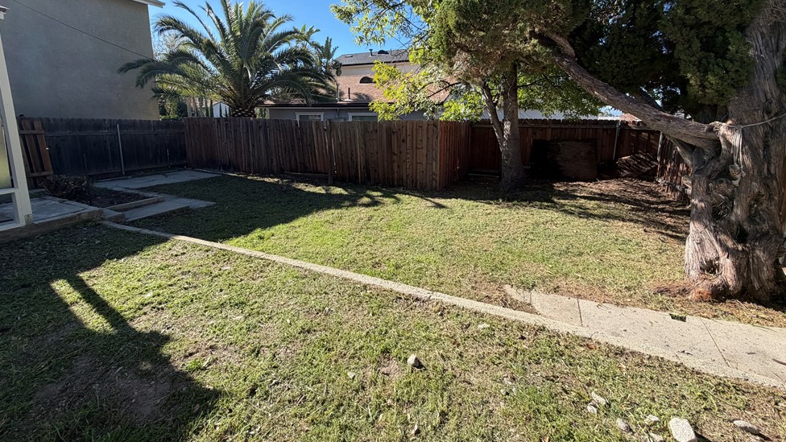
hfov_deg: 99.4
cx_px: 387
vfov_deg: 65.9
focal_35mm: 16
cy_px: 162
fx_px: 333
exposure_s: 1/751
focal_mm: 2.22
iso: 40
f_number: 2.2
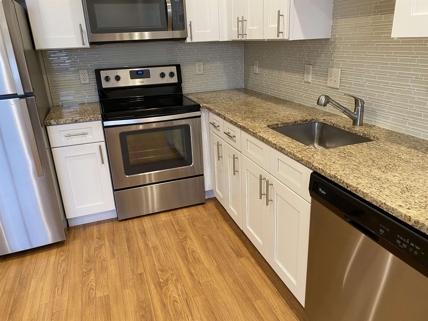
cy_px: 160
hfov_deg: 67.3
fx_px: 321
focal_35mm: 26
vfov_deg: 53.1
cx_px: 214
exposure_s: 1/60
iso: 100
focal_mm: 4.25
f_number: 1.8
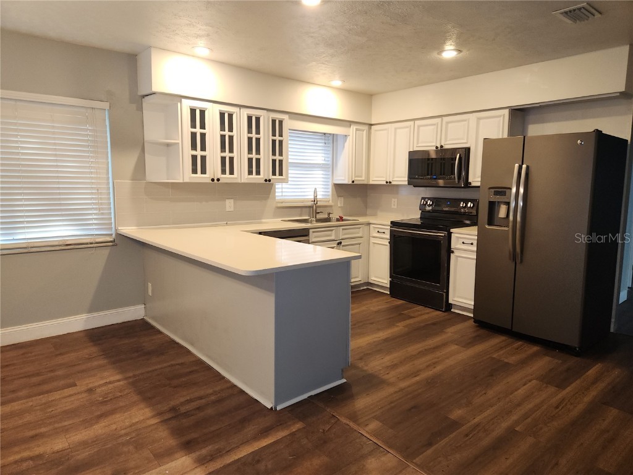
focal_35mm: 23
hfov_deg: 73.9
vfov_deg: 58.9
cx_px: 316
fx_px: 421
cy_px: 238
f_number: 1.8
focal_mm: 5.4
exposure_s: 1/40
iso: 125
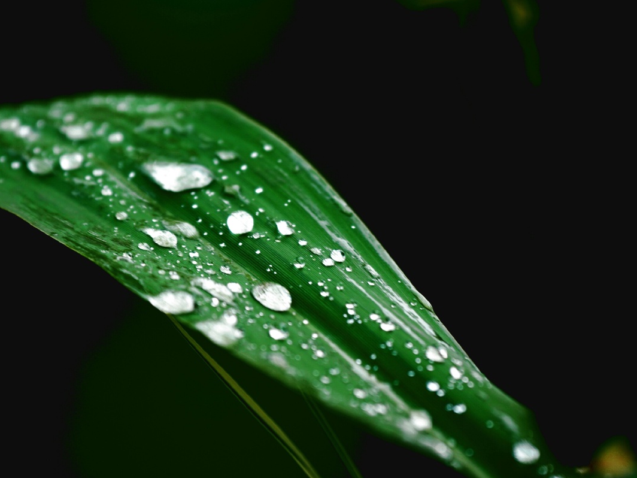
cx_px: 286
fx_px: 8980
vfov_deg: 3.0
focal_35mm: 488
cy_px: 239
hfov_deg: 4.1
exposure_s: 1/45
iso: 100
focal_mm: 300
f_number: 5.6
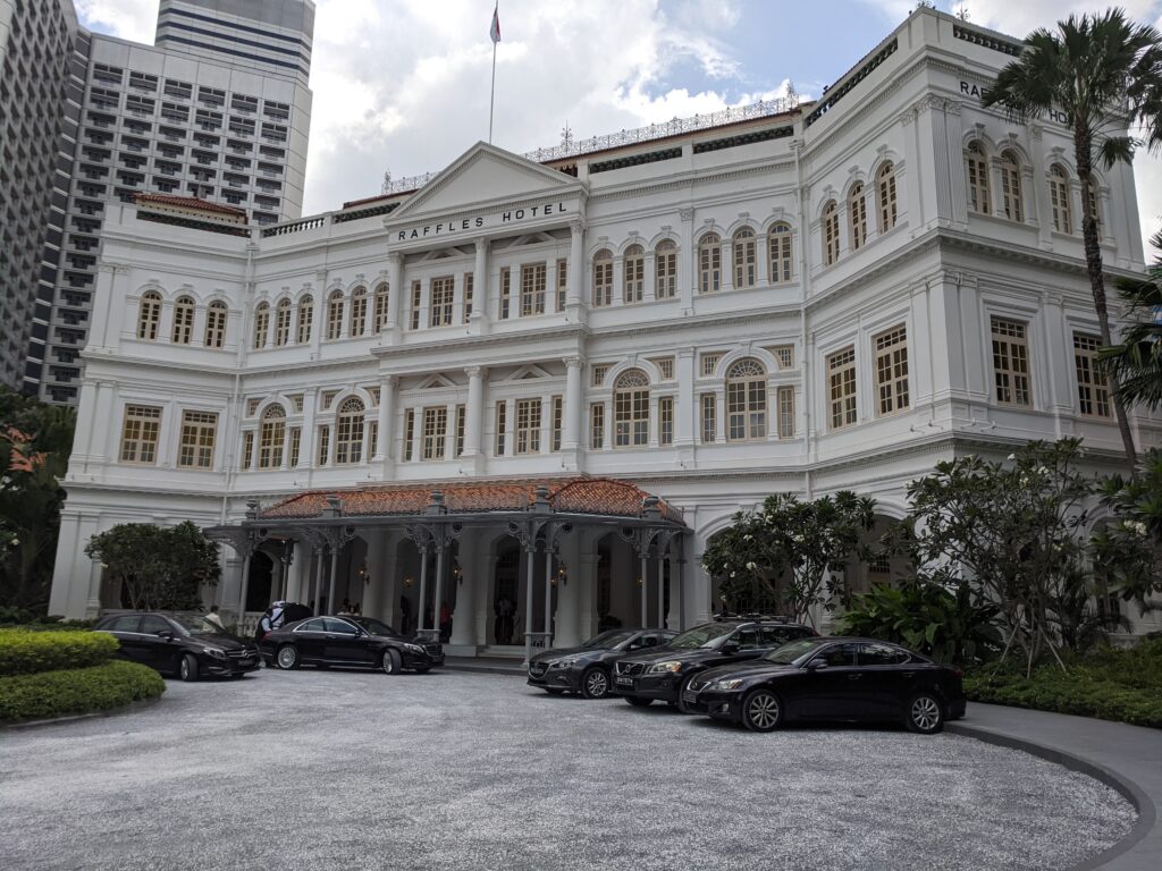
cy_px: 436
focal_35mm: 26
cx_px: 581
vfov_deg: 53.1
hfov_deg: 67.3
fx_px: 873
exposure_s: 1/2584
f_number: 2
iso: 49
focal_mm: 4.67
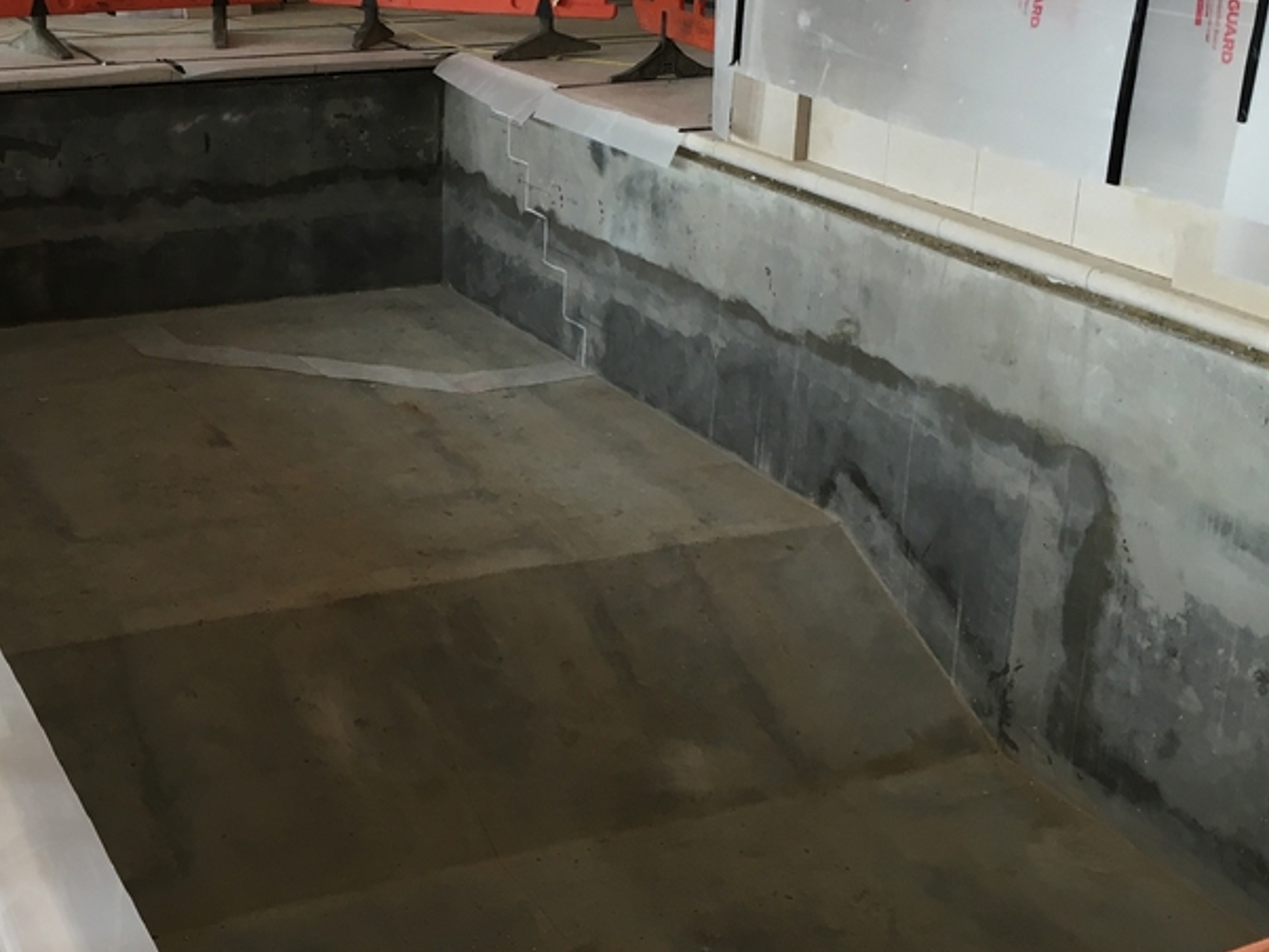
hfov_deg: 36.1
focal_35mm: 52
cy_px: 364
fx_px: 1907
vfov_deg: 28.0
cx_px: 348
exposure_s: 1/33
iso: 32
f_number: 2.2
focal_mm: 4.15
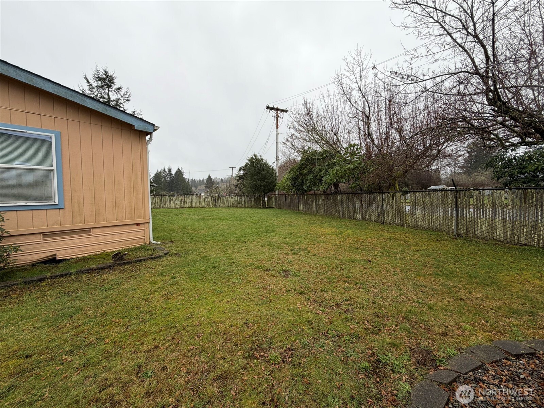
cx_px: 272
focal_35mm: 14
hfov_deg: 102.1
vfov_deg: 85.7
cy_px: 204
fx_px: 220
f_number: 2.2
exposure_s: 1/243
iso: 40
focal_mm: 2.22
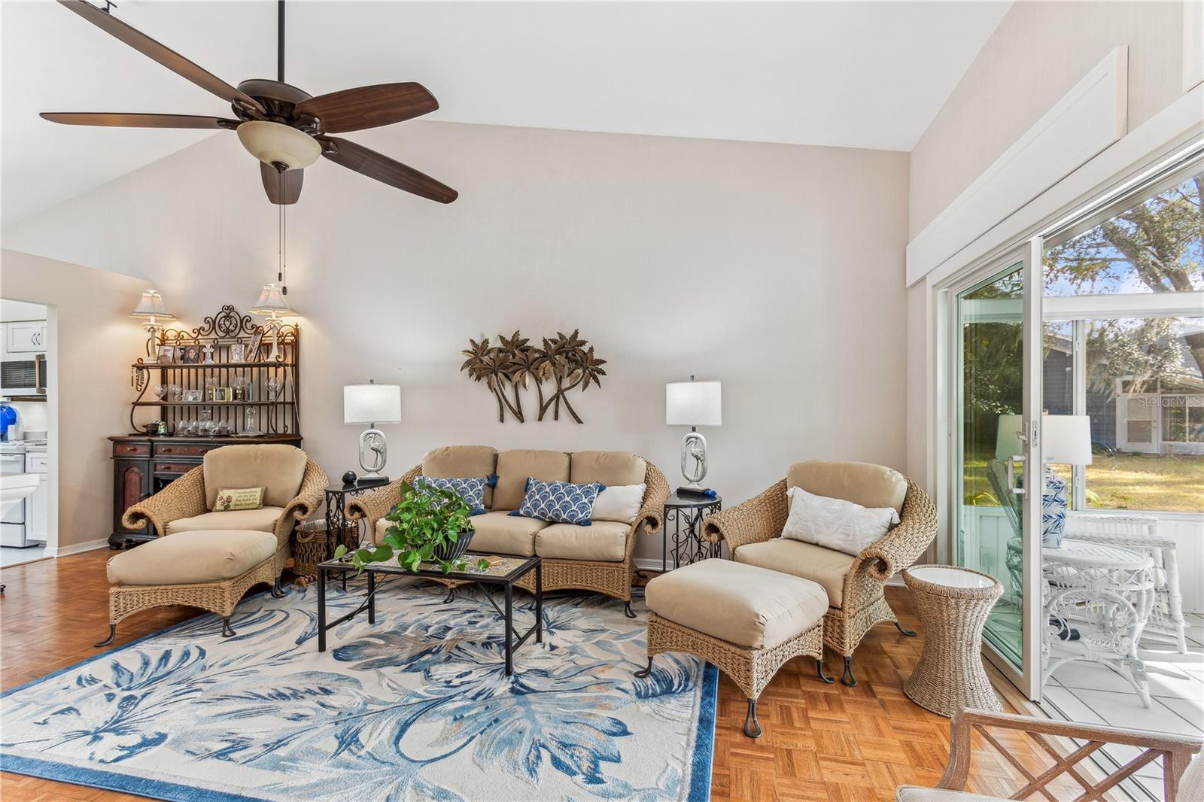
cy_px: 401
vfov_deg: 77.3
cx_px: 602
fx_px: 502
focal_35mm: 15
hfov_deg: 100.4
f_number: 8
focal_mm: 10
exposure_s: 1/8
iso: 200
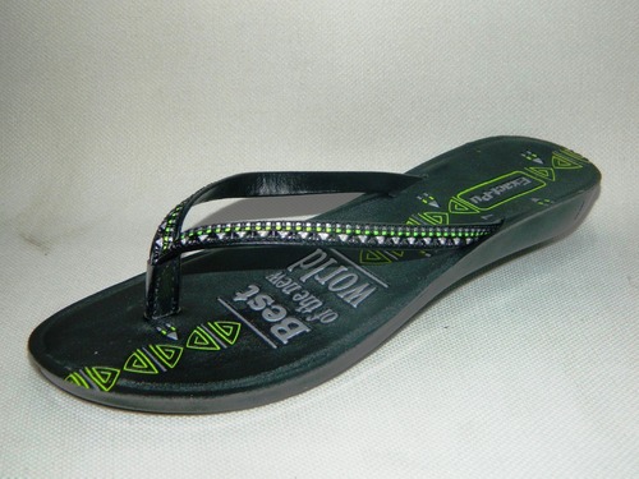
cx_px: 320
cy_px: 240
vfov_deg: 30.9
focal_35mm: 47
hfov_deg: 40.4
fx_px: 868
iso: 200
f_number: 10.2
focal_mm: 8.4
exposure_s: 1/50
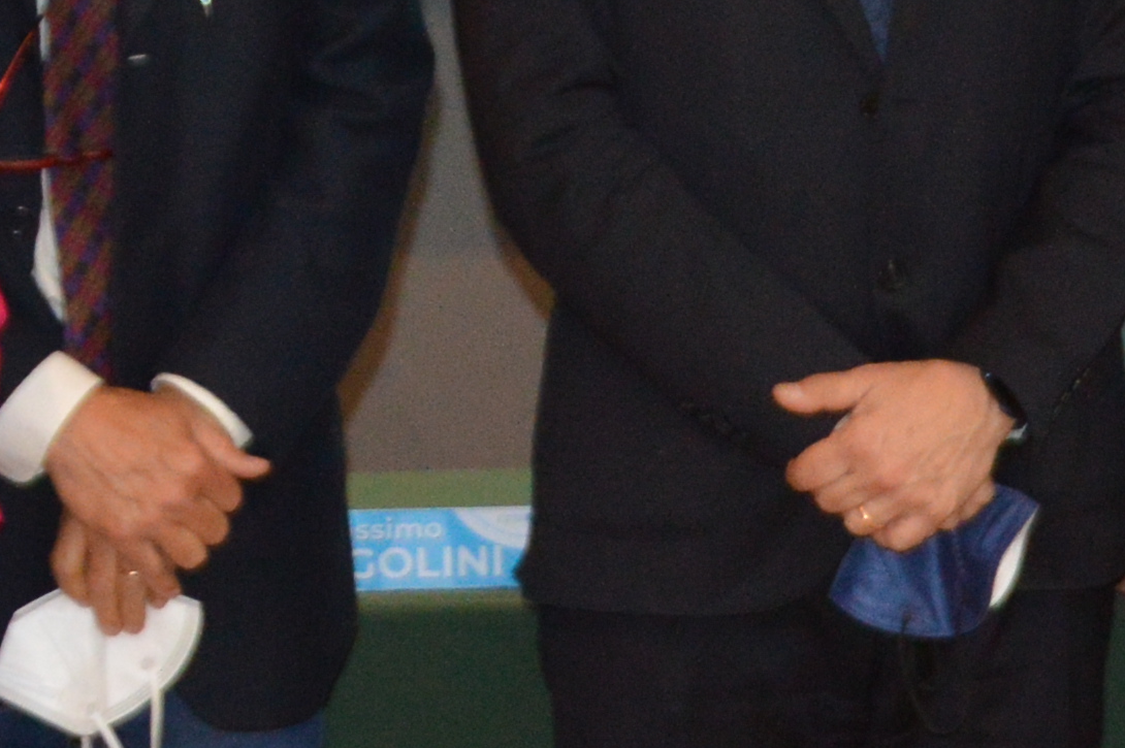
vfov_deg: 9.1
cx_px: 1115
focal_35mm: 149
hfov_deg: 13.6
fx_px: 4653
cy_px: -9
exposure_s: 1/60
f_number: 3.5
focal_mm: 18
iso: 900
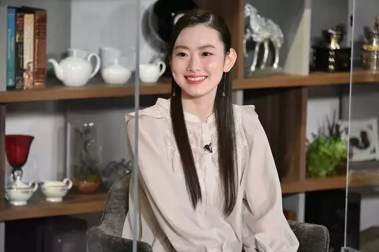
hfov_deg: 9.0
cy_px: 126
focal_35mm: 230
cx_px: 190
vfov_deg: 6.0
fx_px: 2421
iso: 4000
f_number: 5.6
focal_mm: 230
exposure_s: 1/200
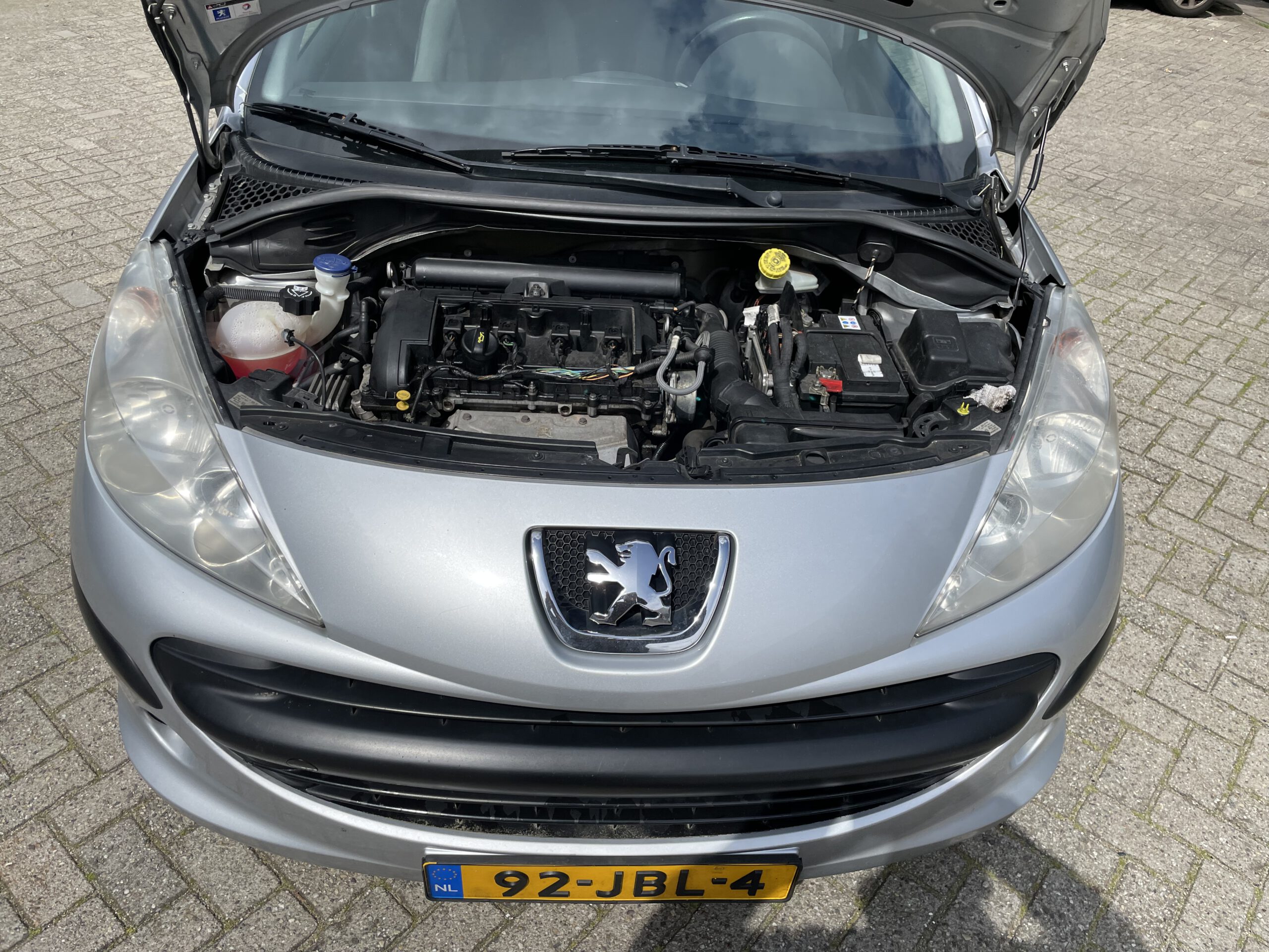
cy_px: 476
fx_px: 953
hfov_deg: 67.3
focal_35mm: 26
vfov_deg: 53.1
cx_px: 634
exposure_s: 1/4464
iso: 32
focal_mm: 4.2
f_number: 1.6
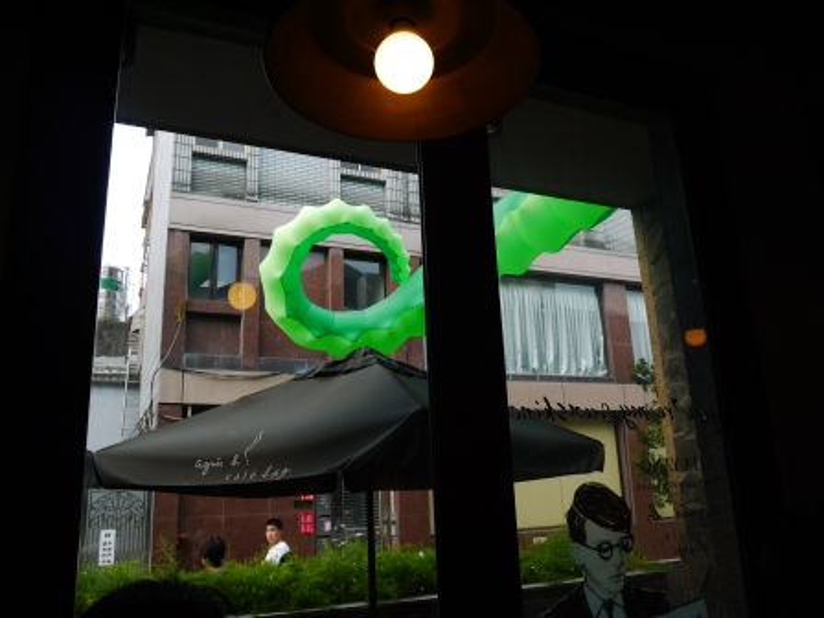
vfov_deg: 49.7
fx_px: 667
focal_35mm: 28
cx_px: 412
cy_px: 309
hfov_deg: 63.4
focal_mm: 14
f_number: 5
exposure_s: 1/200
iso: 160
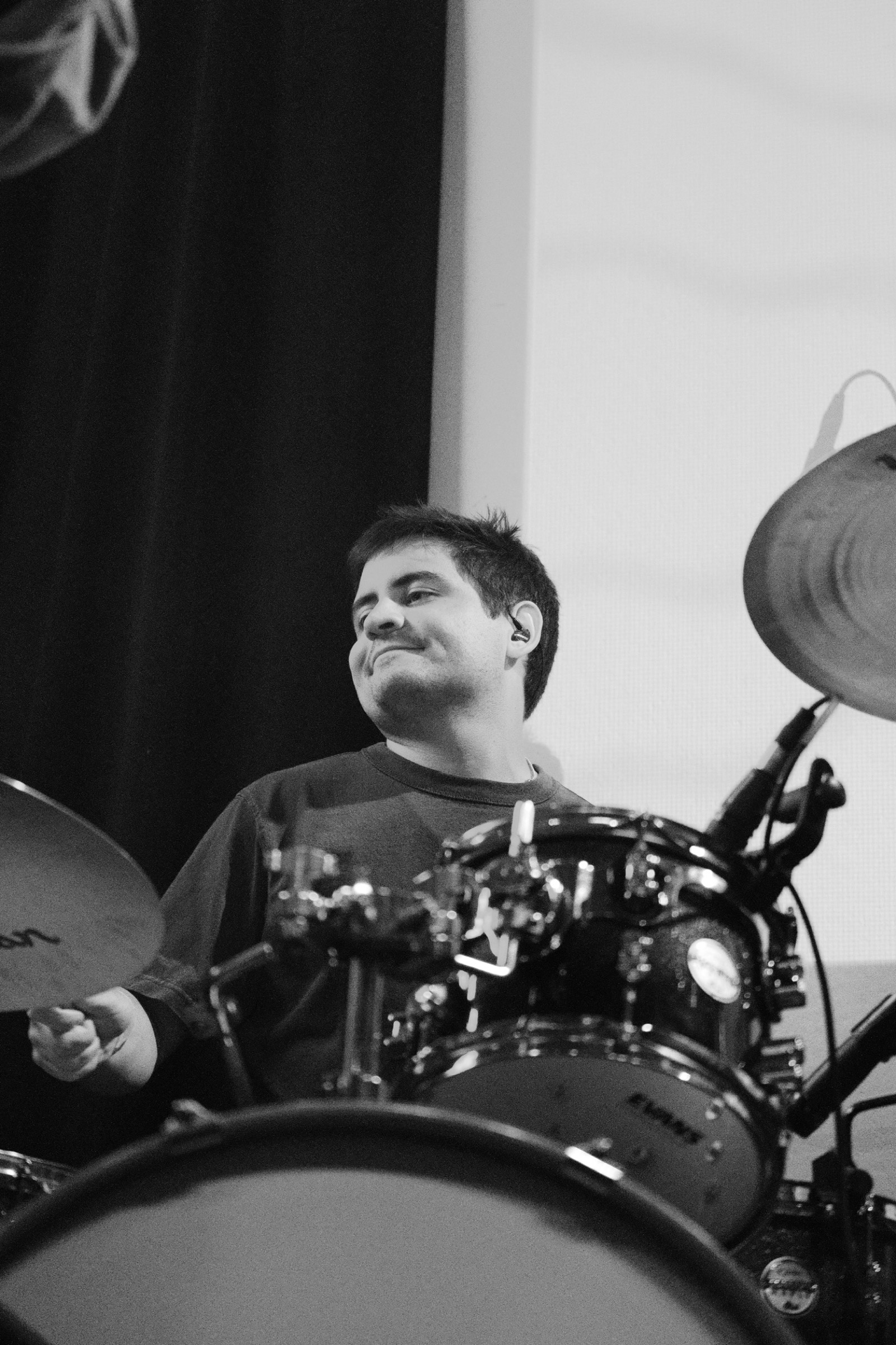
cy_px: 672
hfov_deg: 17.5
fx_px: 2912
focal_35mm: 78
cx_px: 448
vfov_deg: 26.0
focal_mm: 52
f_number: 2.8
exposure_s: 1/160
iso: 5000
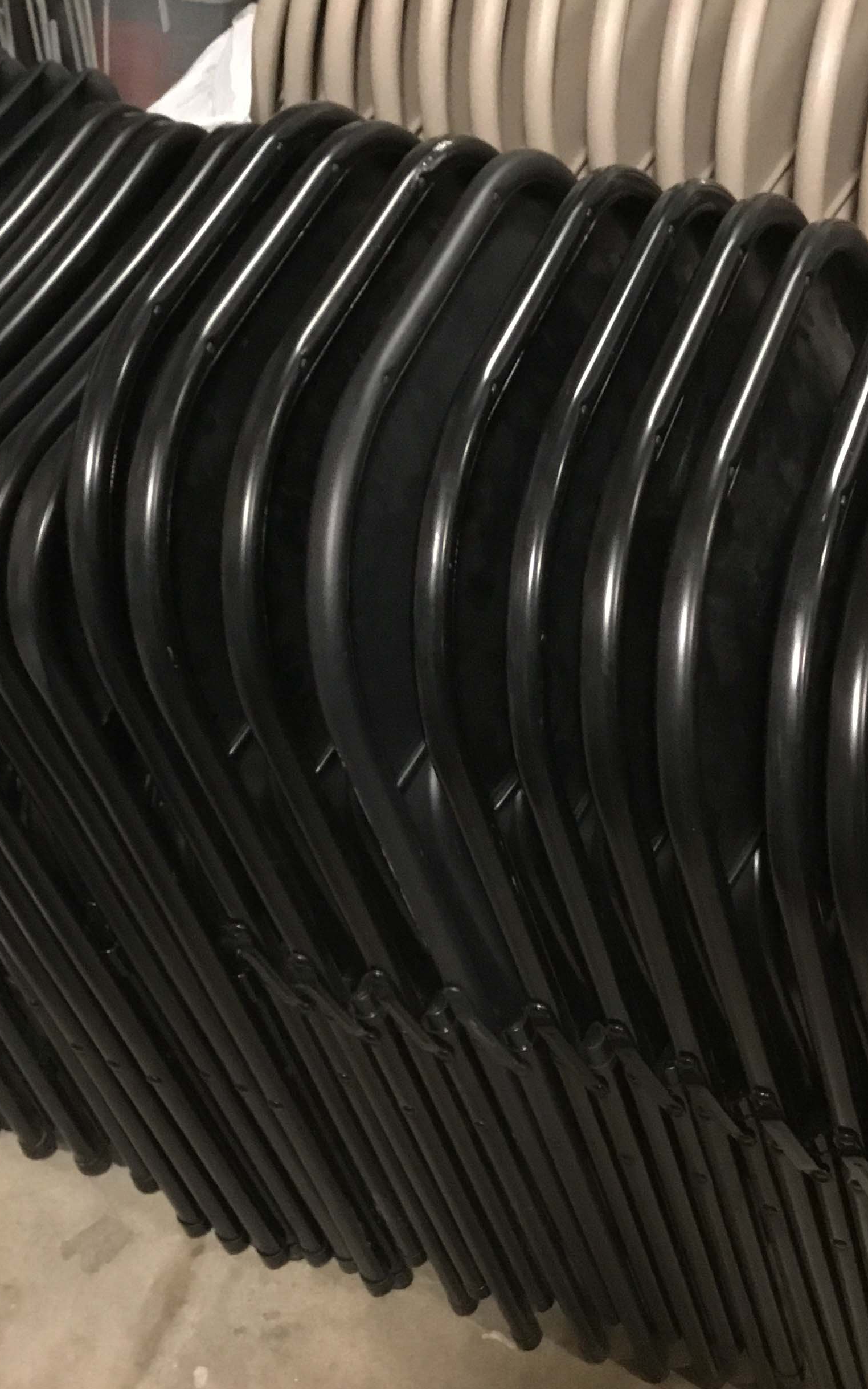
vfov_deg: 45.3
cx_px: 456
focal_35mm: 44
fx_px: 1665
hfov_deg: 29.2
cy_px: 694
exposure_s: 1/15
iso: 500
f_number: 2.4
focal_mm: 3.3
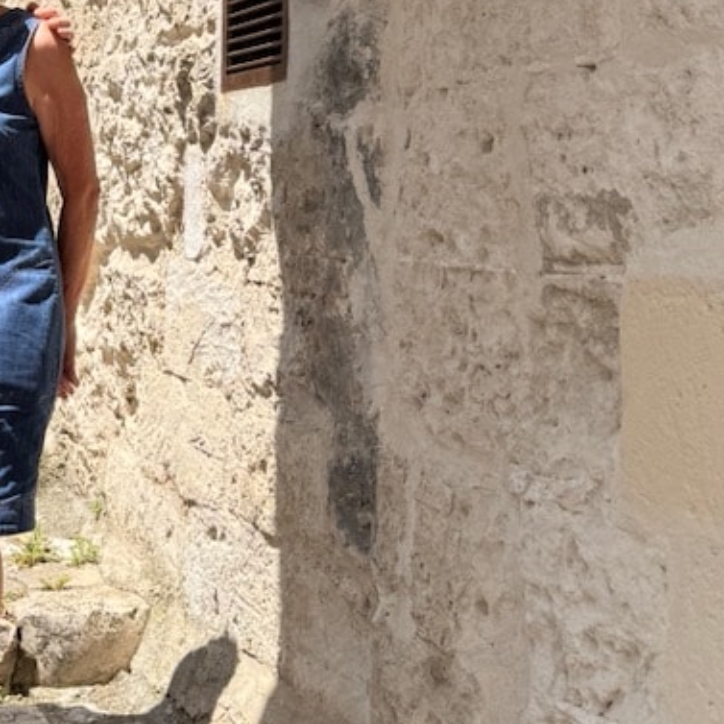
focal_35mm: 72
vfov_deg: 23.3
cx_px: -42
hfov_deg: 22.8
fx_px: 1704
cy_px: 67
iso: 80
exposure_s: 1/3802
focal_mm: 6.76
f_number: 1.78
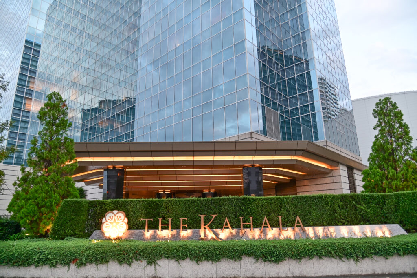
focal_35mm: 24
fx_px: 278
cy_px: 139
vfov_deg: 53.1
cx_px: 208
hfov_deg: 73.8
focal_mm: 24
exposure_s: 1/25
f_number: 4
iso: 450
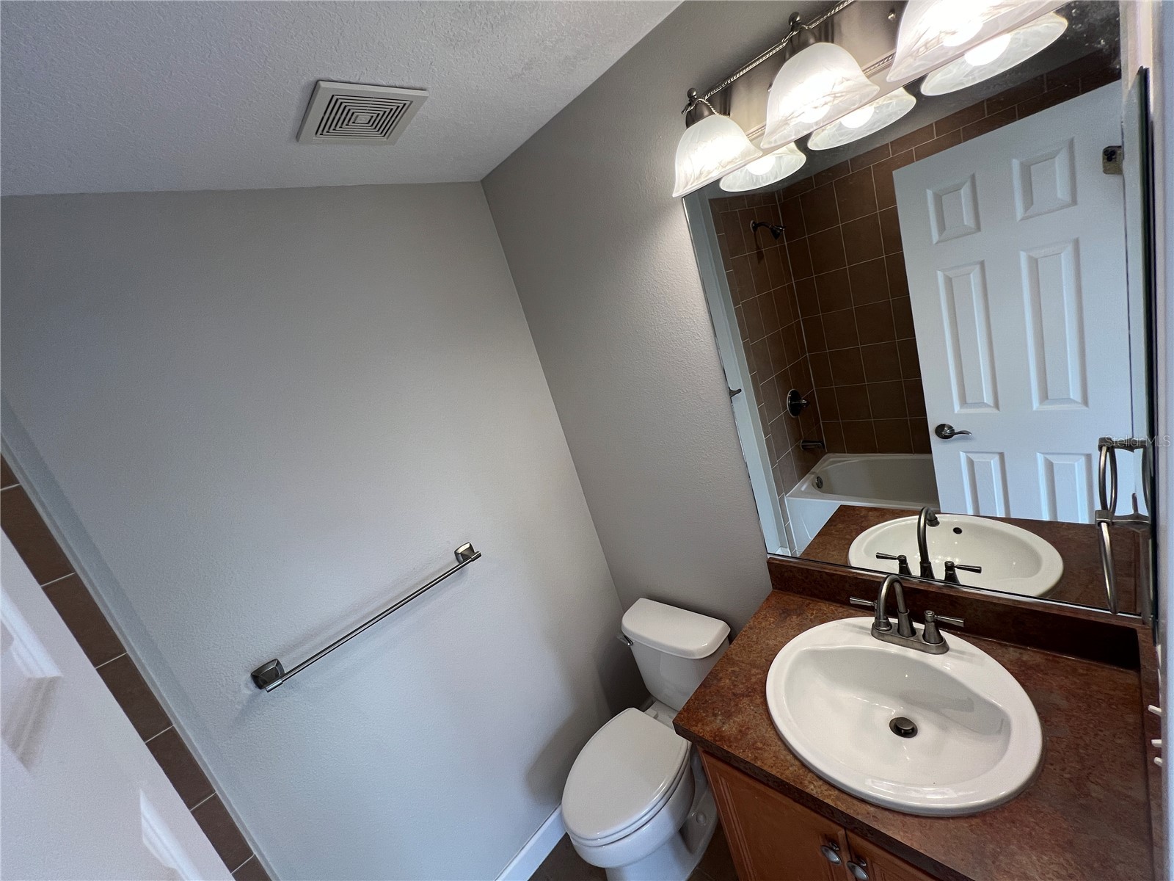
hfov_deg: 106.2
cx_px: 587
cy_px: 440
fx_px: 441
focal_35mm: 13
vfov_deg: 89.9
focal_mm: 1.57
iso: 80
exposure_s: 1/120
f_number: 1.8
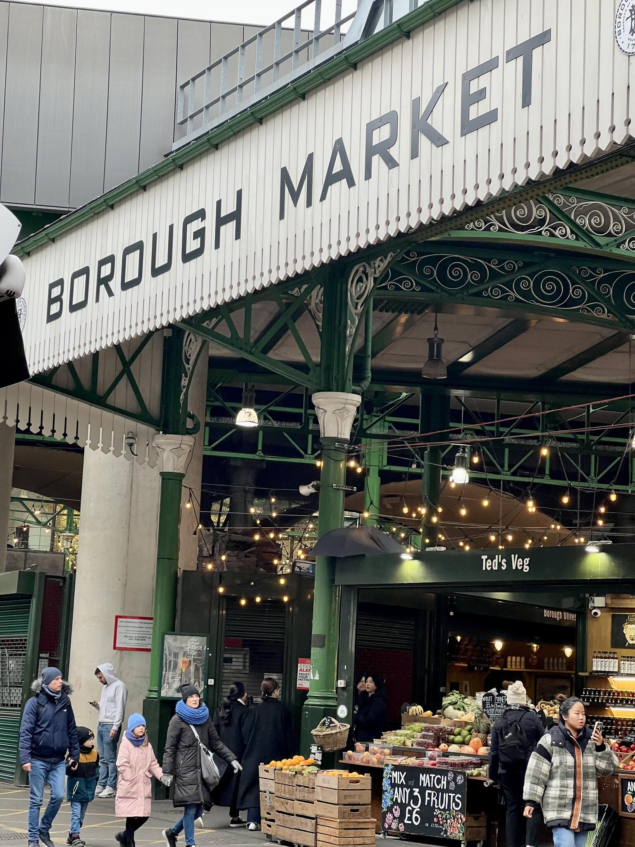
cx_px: 318
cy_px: 424
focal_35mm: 77
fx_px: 1883
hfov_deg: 19.1
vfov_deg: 25.3
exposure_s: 1/100
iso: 100
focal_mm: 9
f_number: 2.8
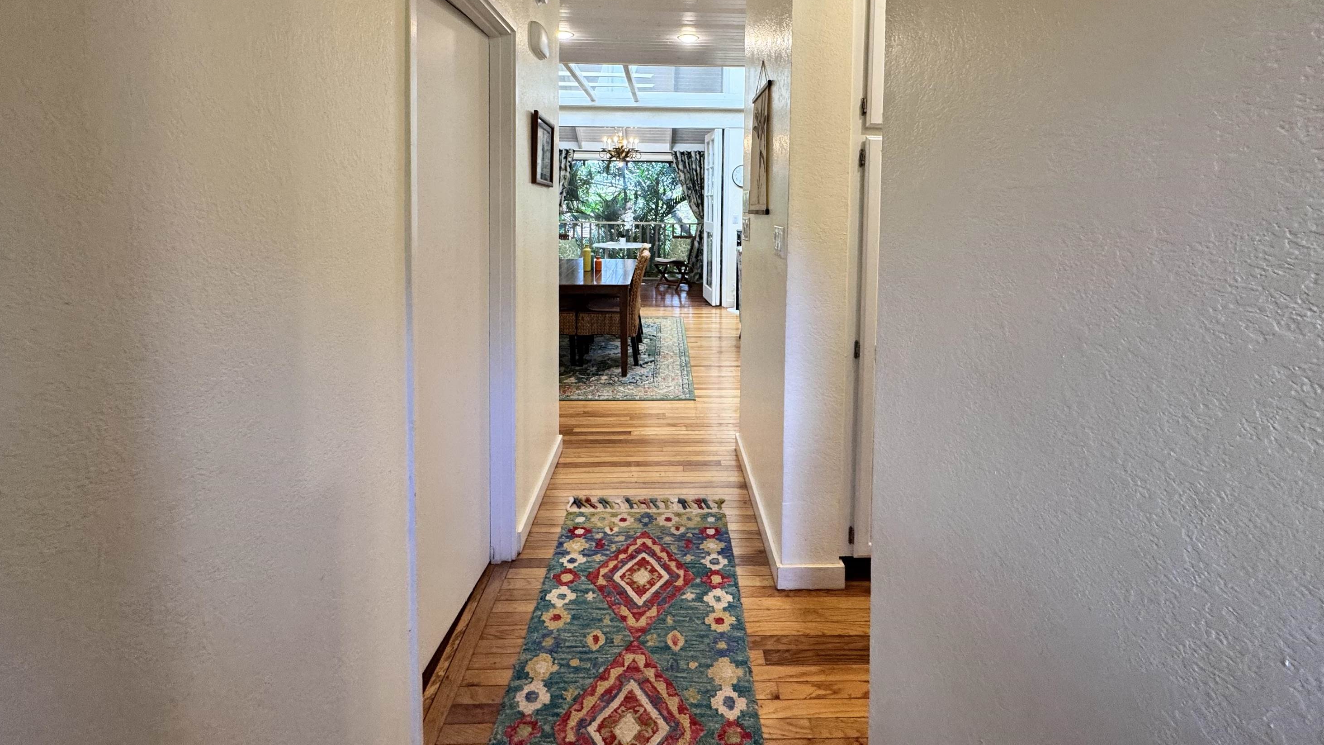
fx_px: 562
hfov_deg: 99.4
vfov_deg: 64.6
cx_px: 677
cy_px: 226
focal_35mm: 16
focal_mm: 2.22
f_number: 2.2
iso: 160
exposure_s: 1/120
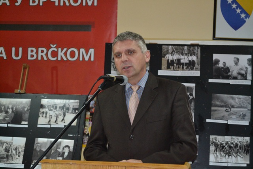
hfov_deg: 24.6
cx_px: 126
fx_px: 580
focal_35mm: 82
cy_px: 84
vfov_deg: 16.6
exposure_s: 1/60
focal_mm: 55
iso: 3200
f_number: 5.6
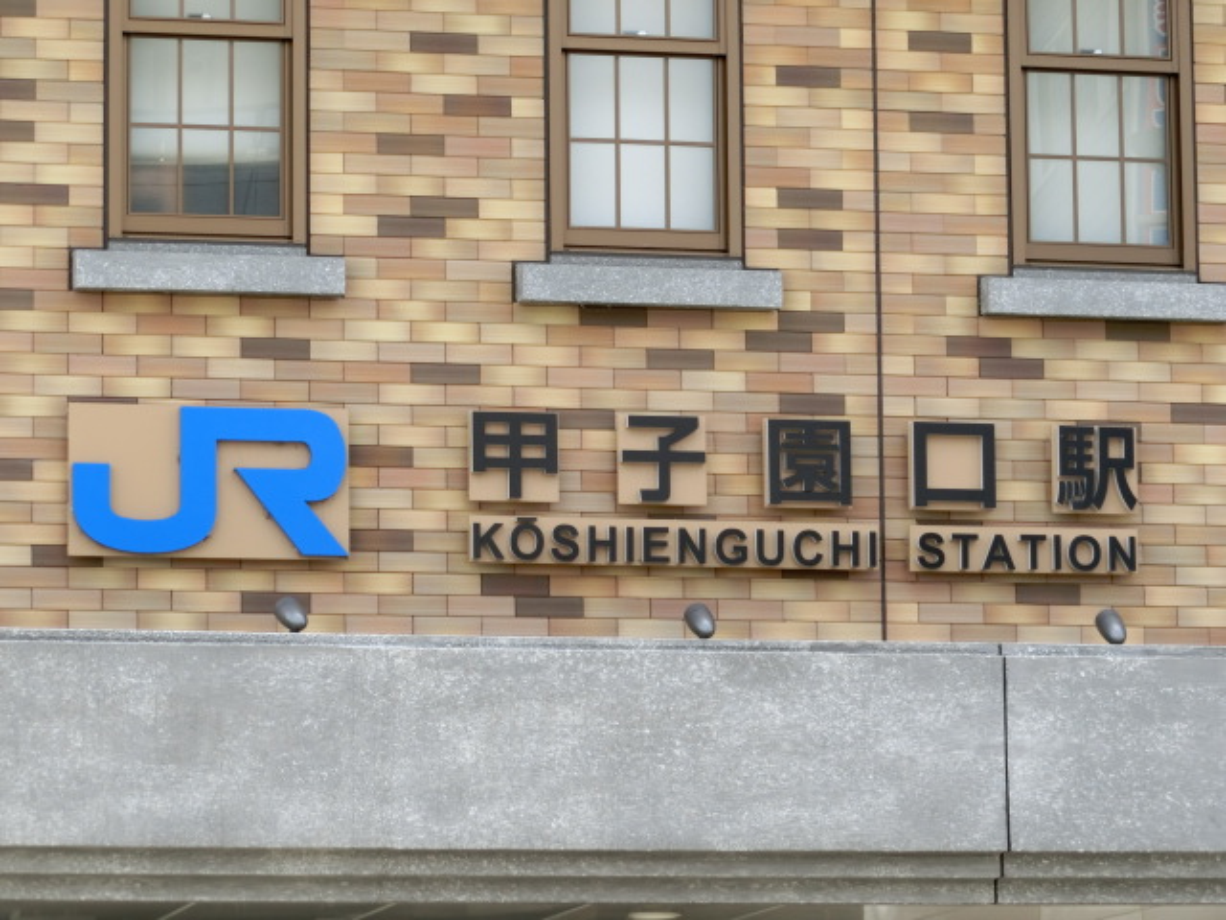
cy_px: 460
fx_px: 5844
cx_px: 613
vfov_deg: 9.0
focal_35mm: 165
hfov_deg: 12.0
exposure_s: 1/160
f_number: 5.9
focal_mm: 29.5
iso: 125
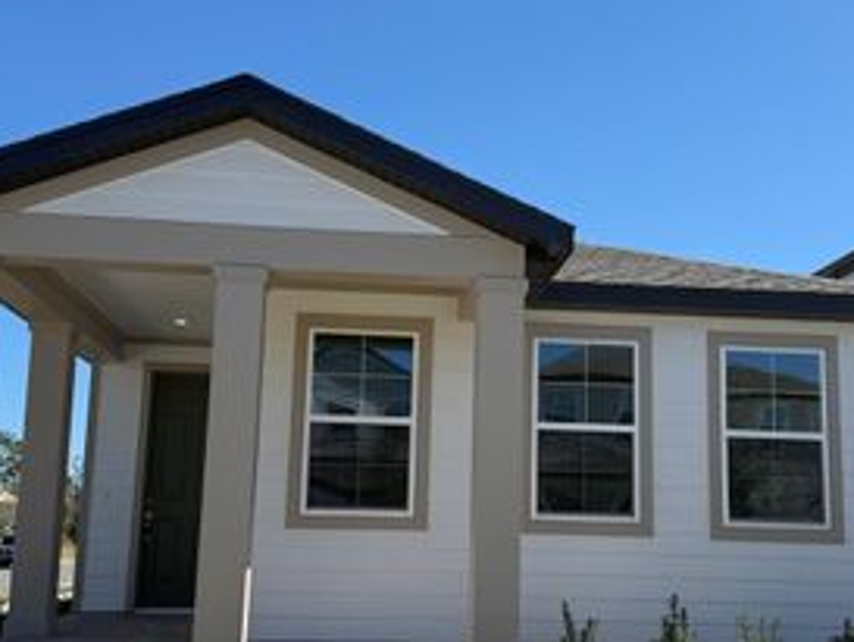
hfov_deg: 42.9
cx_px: 466
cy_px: 359
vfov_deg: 32.9
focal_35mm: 44
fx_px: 1086
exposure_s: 1/3953
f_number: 1.78
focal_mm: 6.76
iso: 80
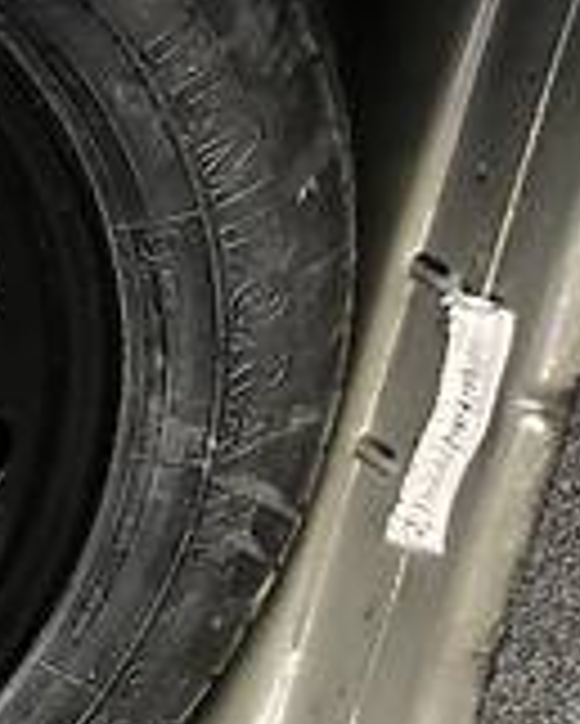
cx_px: -967
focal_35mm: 136
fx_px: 2915
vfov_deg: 13.8
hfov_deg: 9.6
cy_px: 805
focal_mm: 4
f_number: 1.8
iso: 32
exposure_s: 1/44
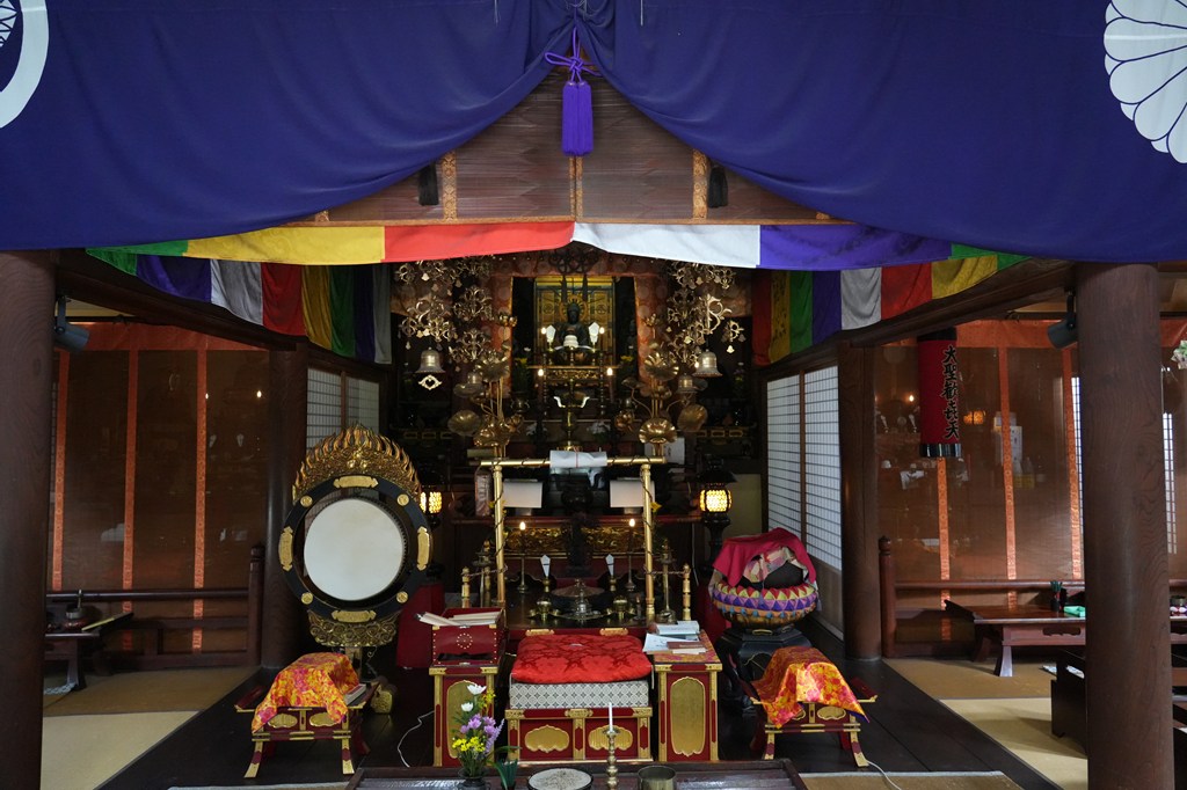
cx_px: 594
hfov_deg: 69.4
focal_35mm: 26
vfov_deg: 49.5
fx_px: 857
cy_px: 395
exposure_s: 1/160
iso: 8000
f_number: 4
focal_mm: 26
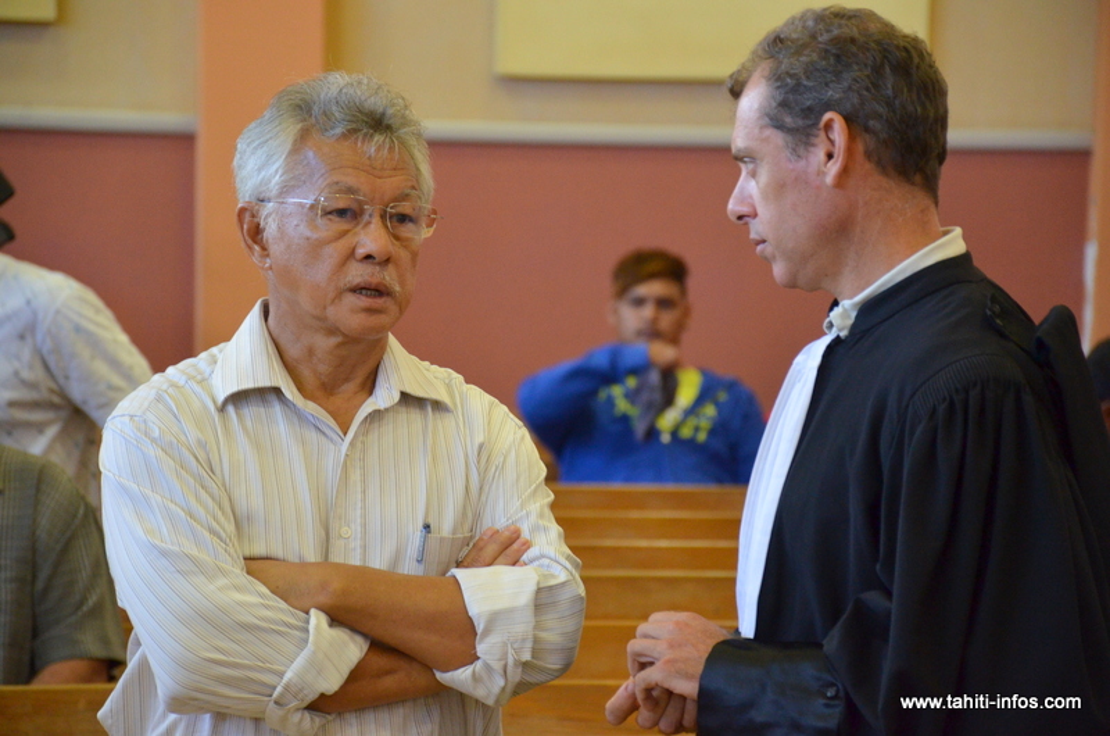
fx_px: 5170
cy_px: 368
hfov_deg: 12.3
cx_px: 555
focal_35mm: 168
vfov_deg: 8.1
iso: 2000
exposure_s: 1/60
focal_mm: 112
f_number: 5.6
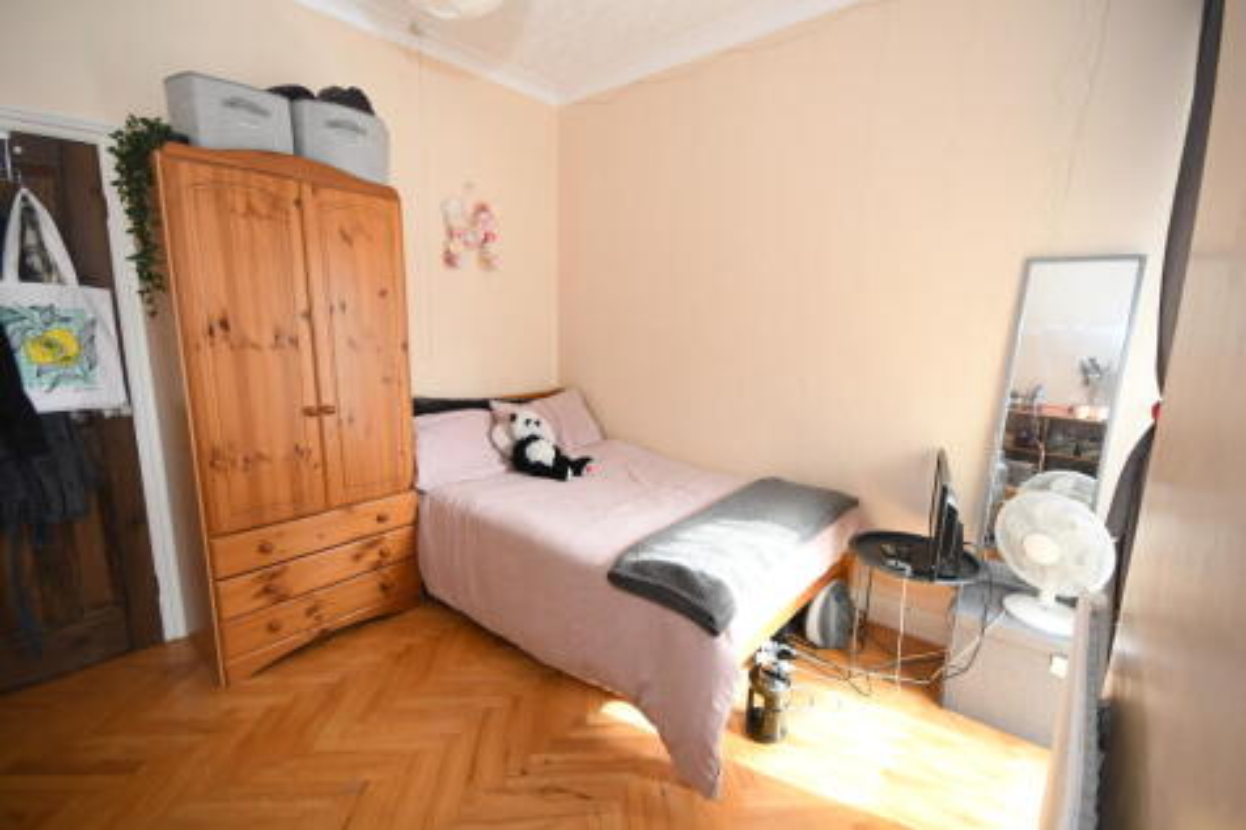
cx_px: 623
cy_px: 415
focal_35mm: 15
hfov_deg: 100.4
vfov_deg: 77.3
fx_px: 519
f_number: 7.1
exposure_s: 1/80
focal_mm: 10
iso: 800
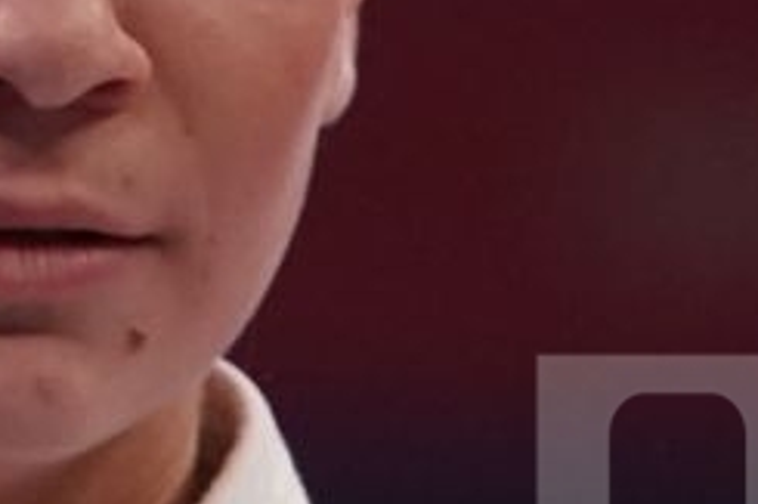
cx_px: -223
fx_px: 52034
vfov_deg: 0.6
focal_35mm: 2473
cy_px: 637
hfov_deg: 0.8
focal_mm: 336
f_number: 5.6
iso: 4000
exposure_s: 1/400
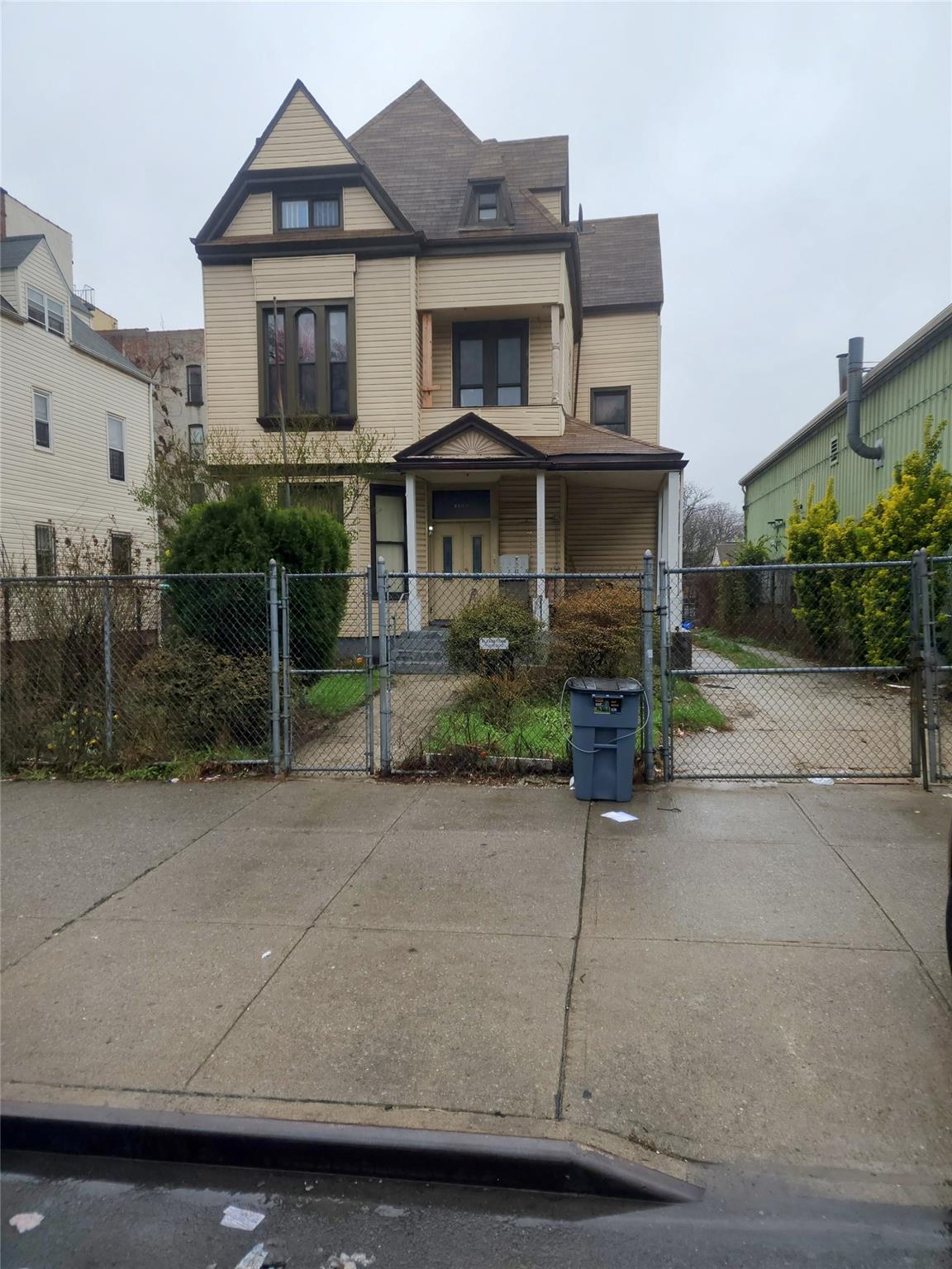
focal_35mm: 23
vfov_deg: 73.9
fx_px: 843
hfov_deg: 58.9
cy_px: 634
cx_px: 476
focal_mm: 6.4
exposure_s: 1/286
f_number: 1.8
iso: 12
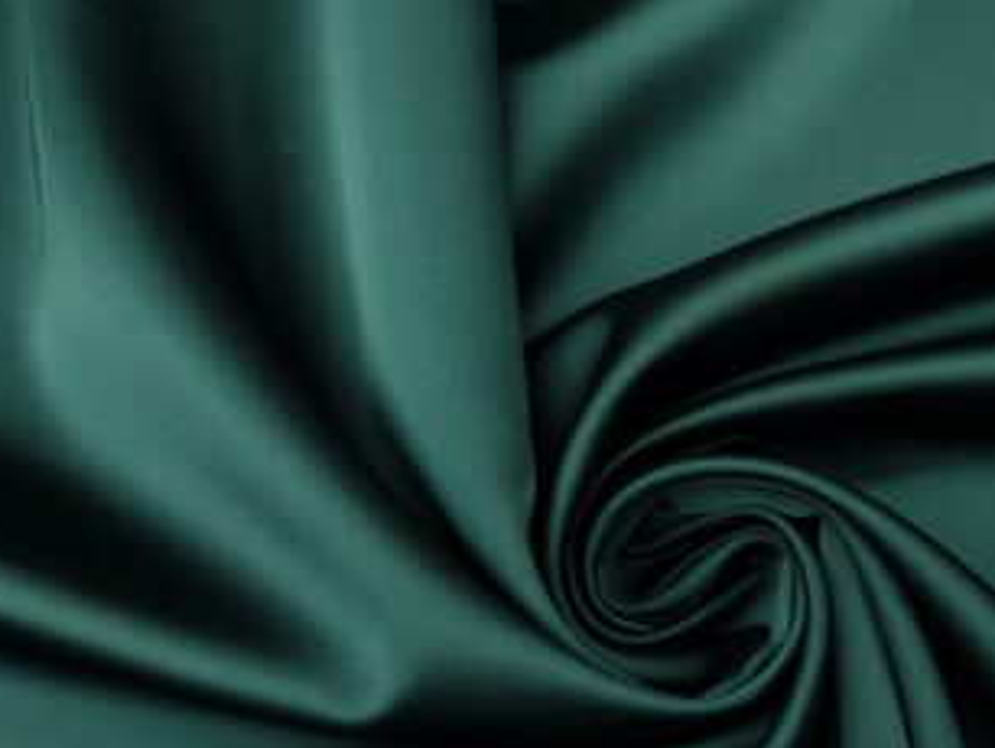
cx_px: 745
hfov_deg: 37.9
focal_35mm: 49
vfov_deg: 29.2
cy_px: 572
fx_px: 1410
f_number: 1.89
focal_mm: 5.43
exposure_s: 1/40
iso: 160
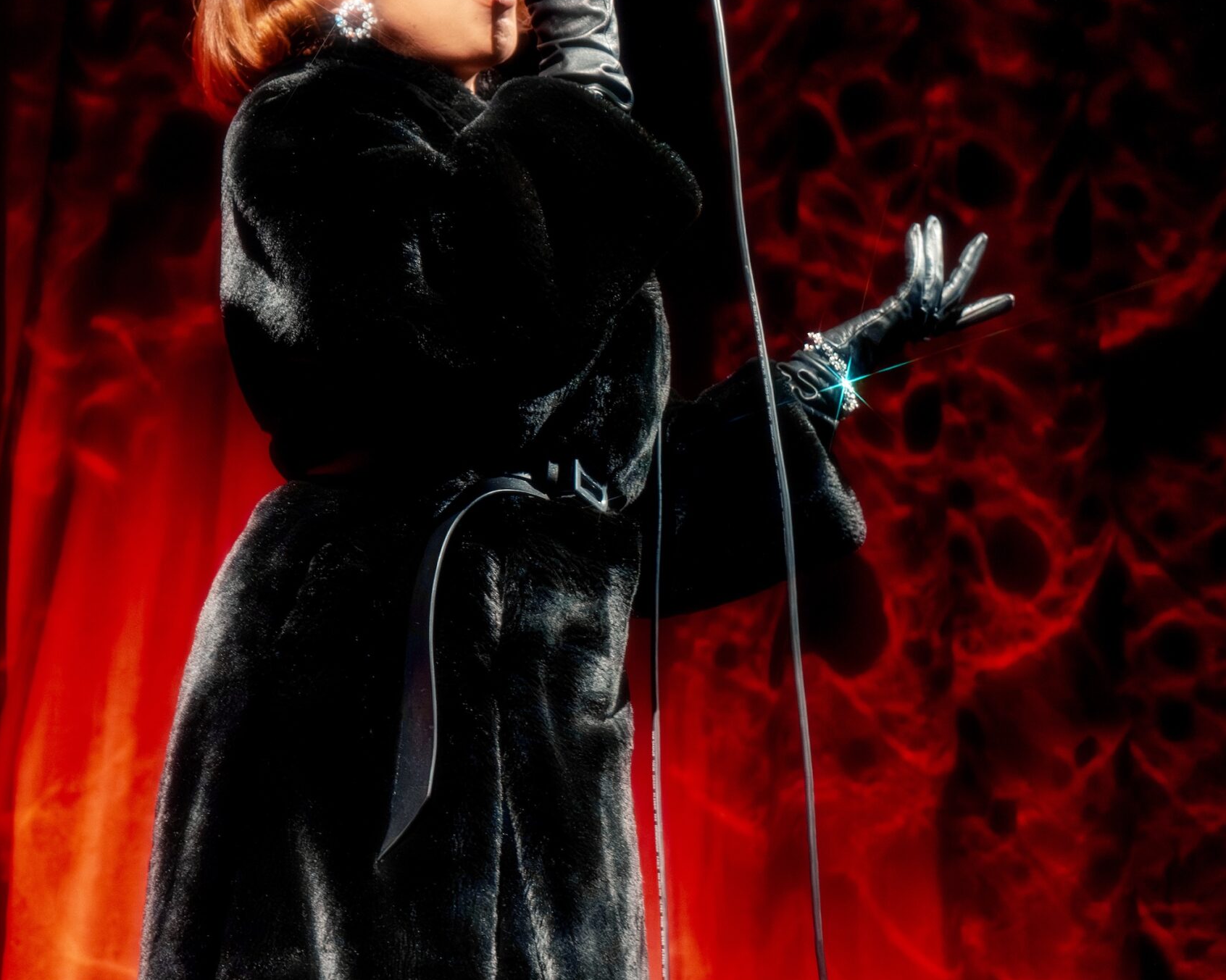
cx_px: 616
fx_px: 3555
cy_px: 489
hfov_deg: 19.6
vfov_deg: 15.7
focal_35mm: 98
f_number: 5.6
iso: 5000
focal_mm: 69
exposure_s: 1/200
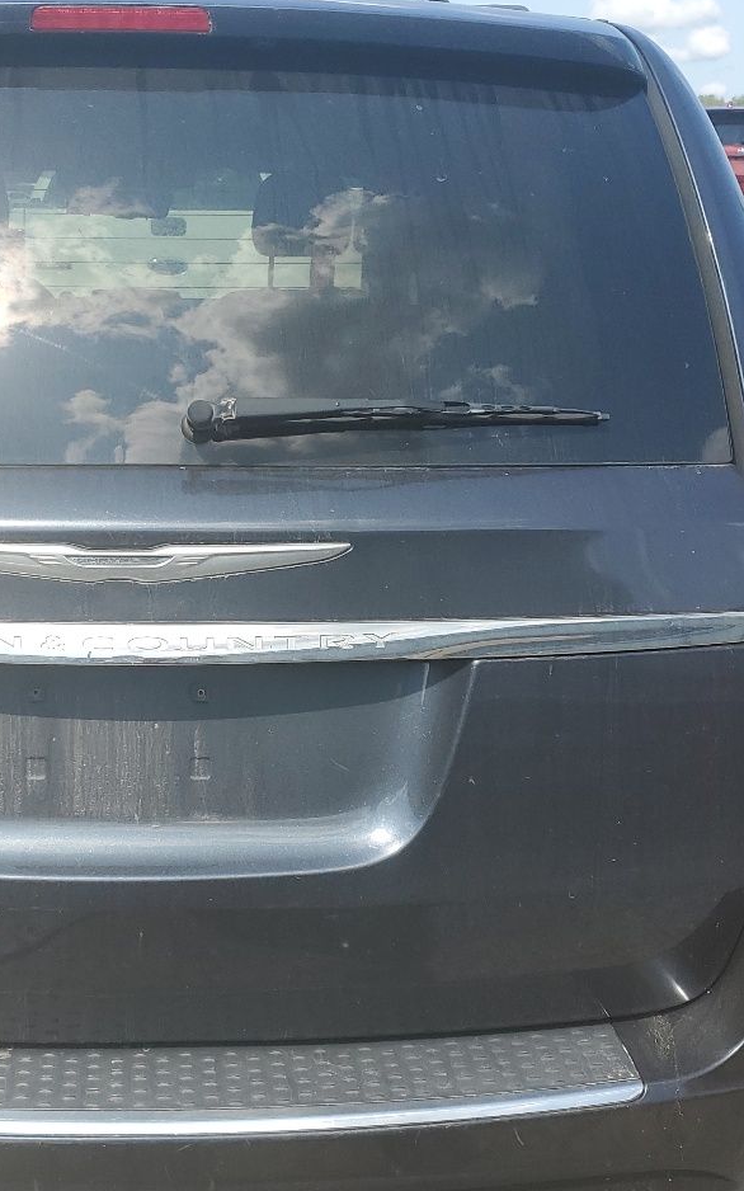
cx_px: 136
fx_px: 1525
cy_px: 653
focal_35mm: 47
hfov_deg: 26.8
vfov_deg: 42.6
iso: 50
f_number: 1.5
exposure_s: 1/1667
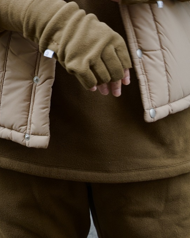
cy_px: -2
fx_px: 1906
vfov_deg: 7.1
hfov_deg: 5.7
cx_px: 46
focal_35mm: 271
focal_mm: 86
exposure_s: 1/100
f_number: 5.6
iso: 200
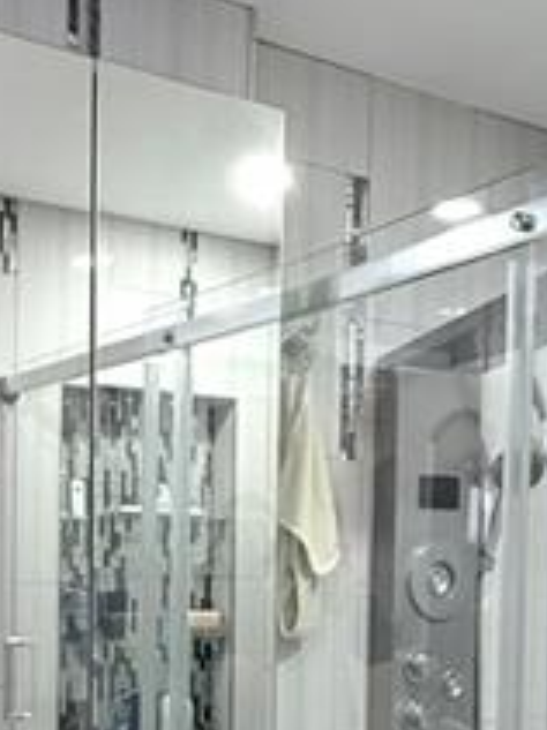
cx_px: 253
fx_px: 1076
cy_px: 599
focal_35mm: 51
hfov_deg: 28.5
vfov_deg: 36.1
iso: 400
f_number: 2.2
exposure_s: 1/120
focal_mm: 2.22
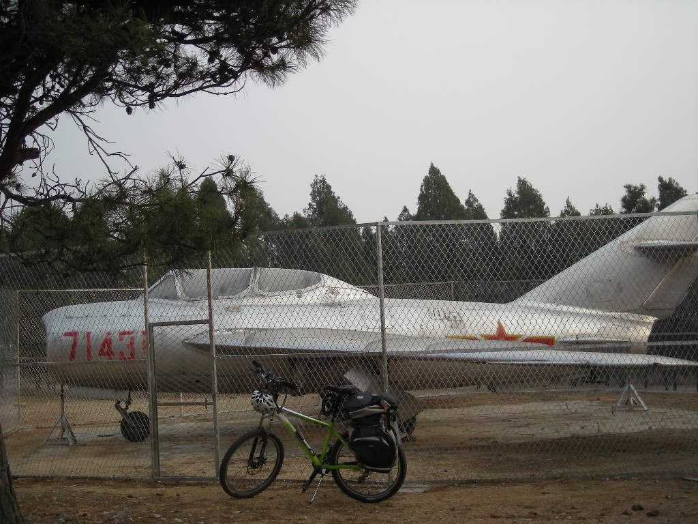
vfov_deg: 29.7
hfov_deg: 38.9
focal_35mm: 49
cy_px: 262
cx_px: 349
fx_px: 988
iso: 50
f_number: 3.2
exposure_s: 1/355
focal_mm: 7.9
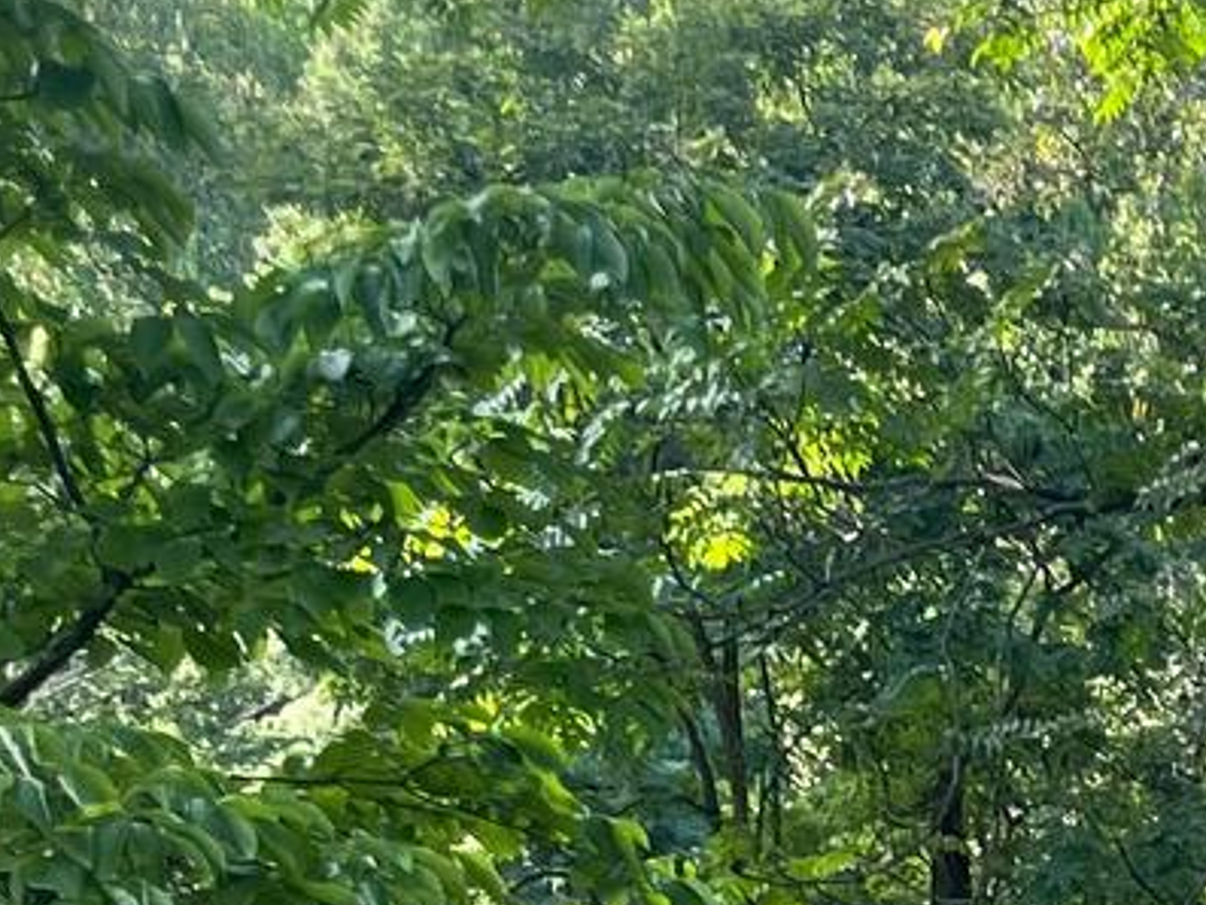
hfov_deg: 13.4
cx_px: 2105
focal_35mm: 134
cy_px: 1971
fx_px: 4670
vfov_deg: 10.0
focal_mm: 4.2
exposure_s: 1/228
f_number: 1.6
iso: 32
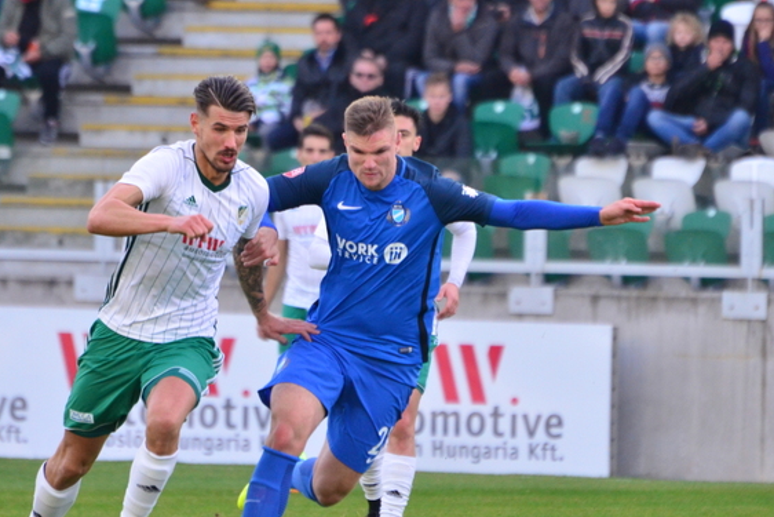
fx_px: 13741
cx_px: 401
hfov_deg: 3.2
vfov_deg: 2.2
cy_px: 316
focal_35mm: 639
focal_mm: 300
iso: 1600
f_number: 5.6
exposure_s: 1/640
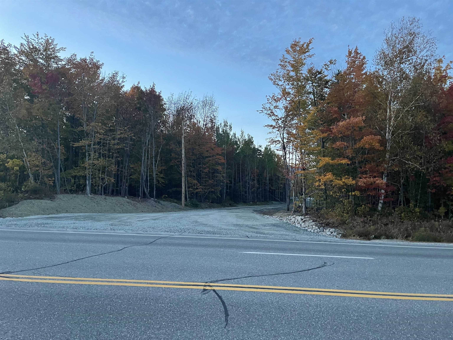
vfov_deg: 53.1
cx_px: 226
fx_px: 340
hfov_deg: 67.3
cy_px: 170
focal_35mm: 26
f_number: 1.6
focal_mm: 5.1
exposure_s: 1/35
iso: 500
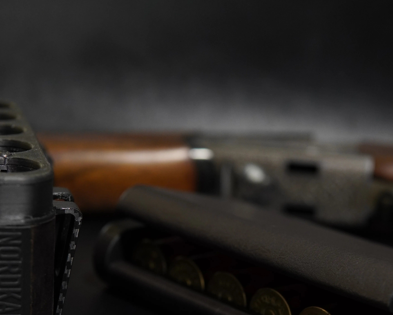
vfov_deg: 20.8
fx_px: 849
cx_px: 201
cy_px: 243
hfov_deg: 26.1
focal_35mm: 73
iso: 640
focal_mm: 30
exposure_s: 1/320
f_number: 2.8
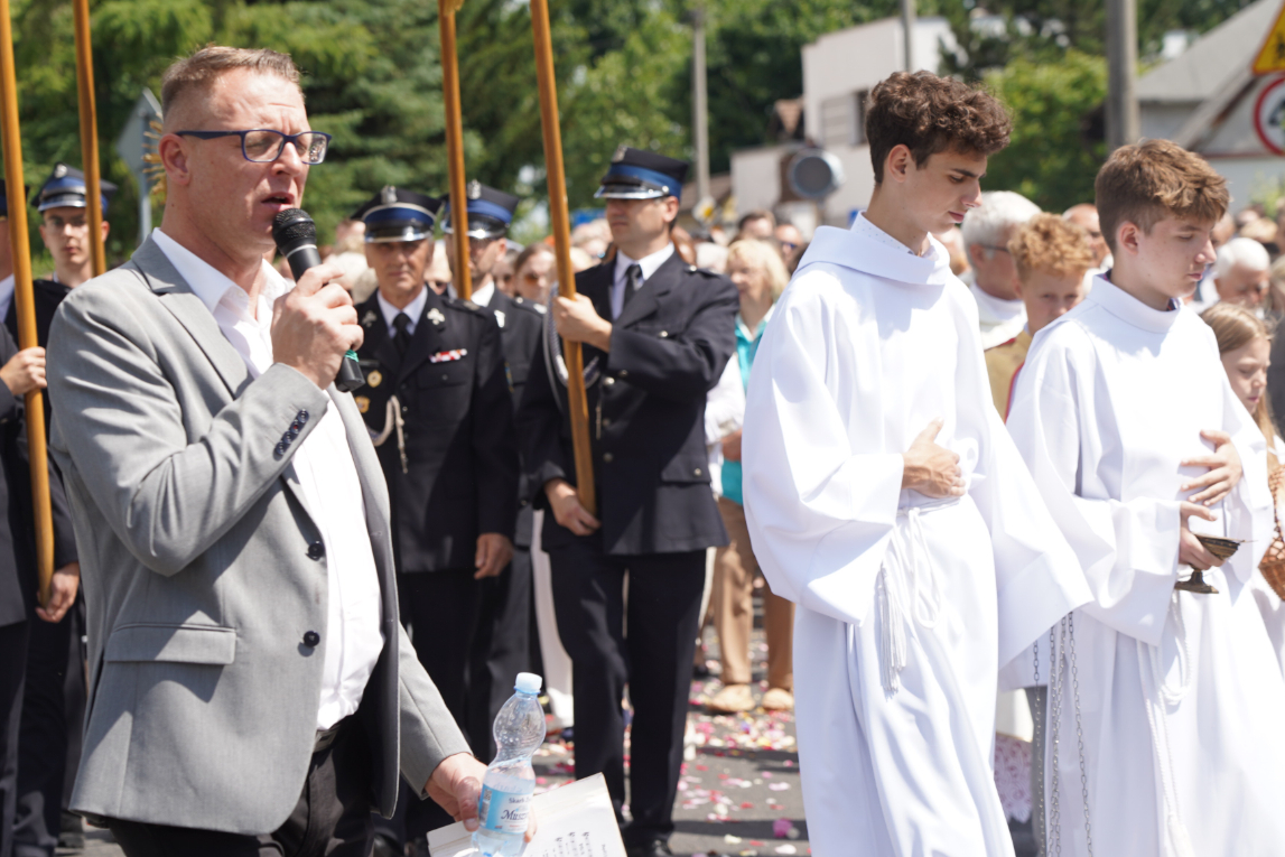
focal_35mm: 119
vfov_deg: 11.5
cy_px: 411
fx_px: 4248
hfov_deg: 17.2
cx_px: 576
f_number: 6.3
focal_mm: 105
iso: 100
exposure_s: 1/250
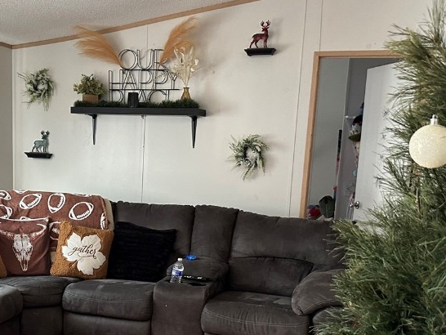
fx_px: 580
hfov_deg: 41.5
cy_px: 227
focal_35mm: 45
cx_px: 147
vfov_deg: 31.9
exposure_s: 1/60
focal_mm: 6.86
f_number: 1.78
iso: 500
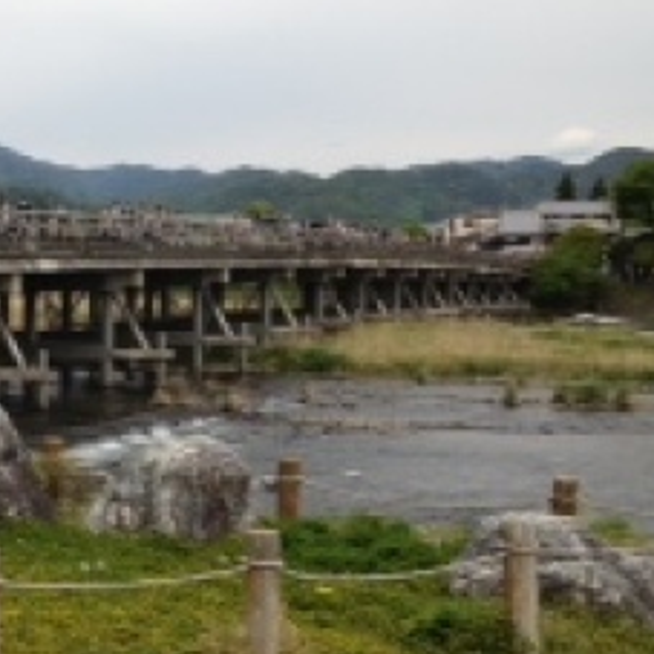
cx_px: 17
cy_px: 367
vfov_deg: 25.3
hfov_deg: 24.3
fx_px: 1453
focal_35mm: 68
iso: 50
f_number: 2.4
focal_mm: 4.28
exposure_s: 1/1905
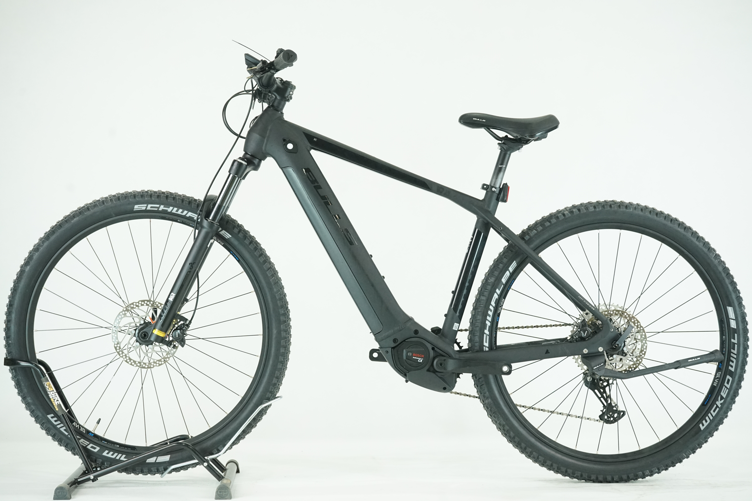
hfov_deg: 31.4
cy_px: 250
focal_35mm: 64
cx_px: 376
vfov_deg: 21.2
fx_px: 1337
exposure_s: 1/200
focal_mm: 64
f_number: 7.1
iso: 3200
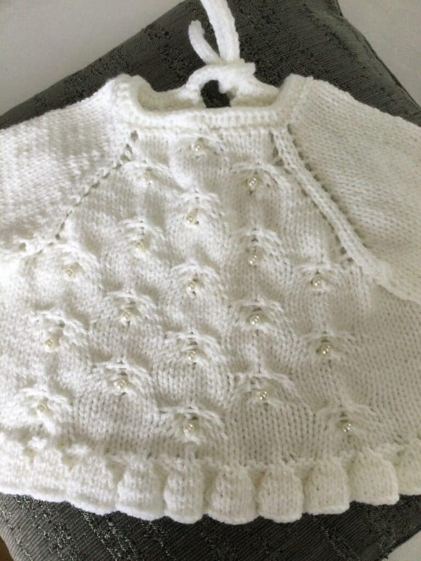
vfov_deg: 58.4
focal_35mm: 31
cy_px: 280
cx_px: 210
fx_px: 503
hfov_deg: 45.4
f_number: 2.4
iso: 50
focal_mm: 3.3
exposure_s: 1/33
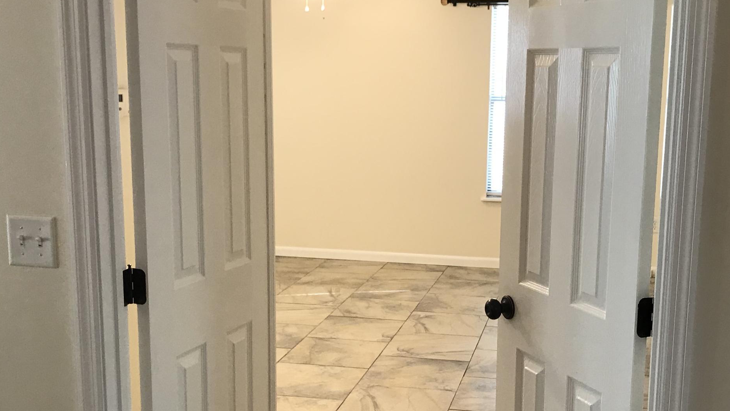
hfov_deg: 42.0
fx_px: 949
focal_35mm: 49
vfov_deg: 24.4
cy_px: 256
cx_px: 413
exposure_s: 1/24
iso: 40
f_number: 1.8
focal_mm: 3.99
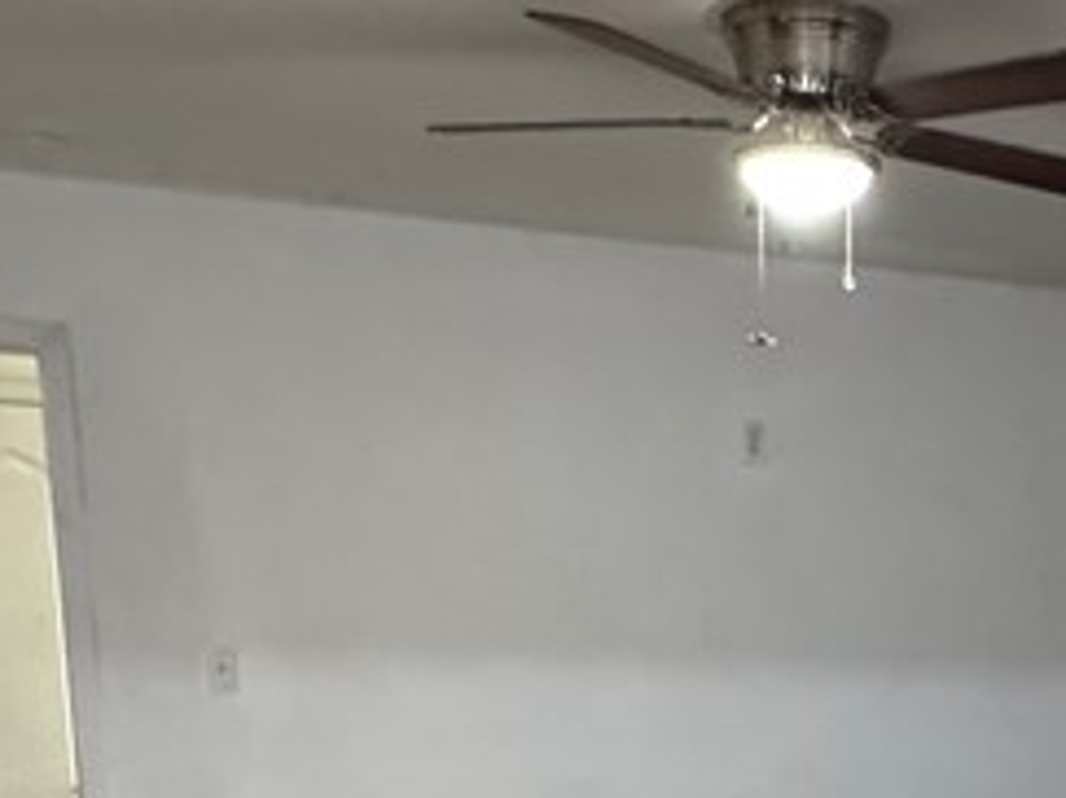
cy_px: 1039
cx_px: 1013
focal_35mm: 59
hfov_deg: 30.8
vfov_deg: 22.2
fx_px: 1816
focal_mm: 2.22
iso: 1000
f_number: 2.2
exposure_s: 1/60
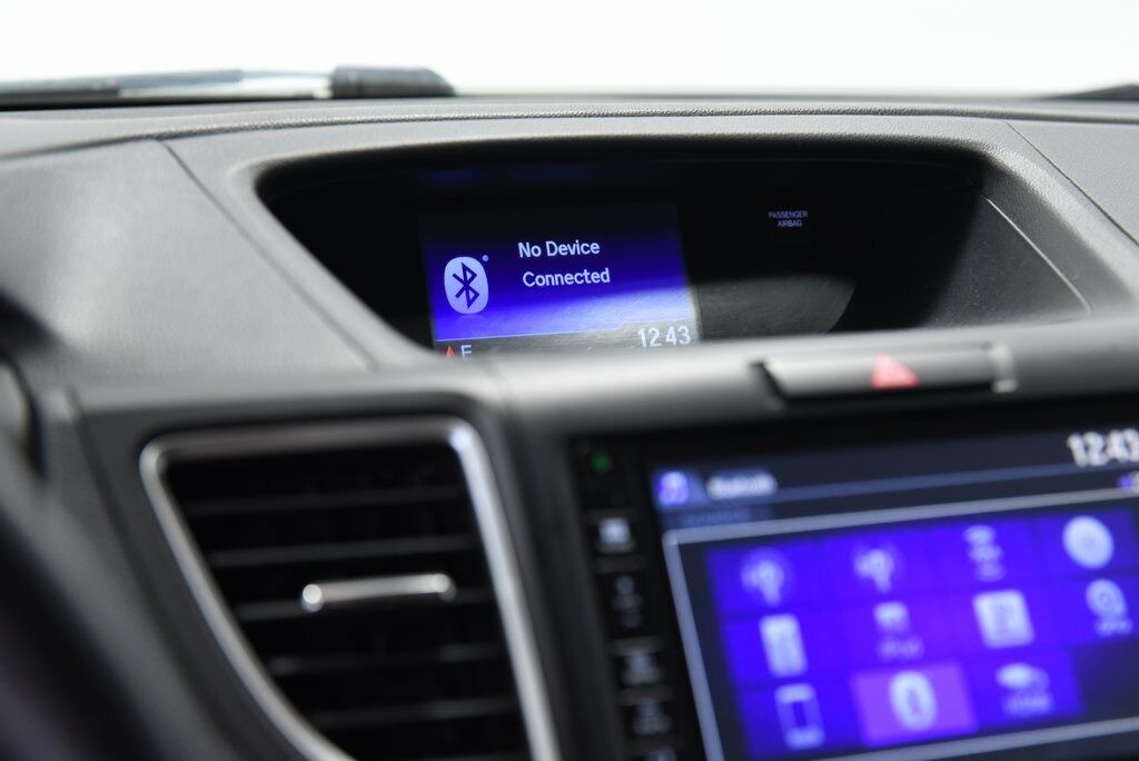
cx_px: 570
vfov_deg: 21.9
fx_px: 1963
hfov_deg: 32.4
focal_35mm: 62
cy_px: 380
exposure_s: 1/20
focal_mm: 62
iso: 1250
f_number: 4.5
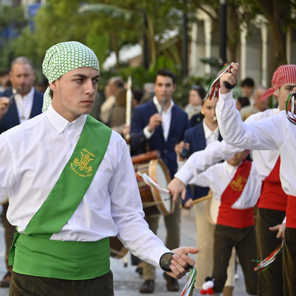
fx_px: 2135
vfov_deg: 7.9
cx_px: 81
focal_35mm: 221
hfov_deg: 7.9
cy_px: 148
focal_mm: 115
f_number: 5.6
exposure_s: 1/400
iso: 400
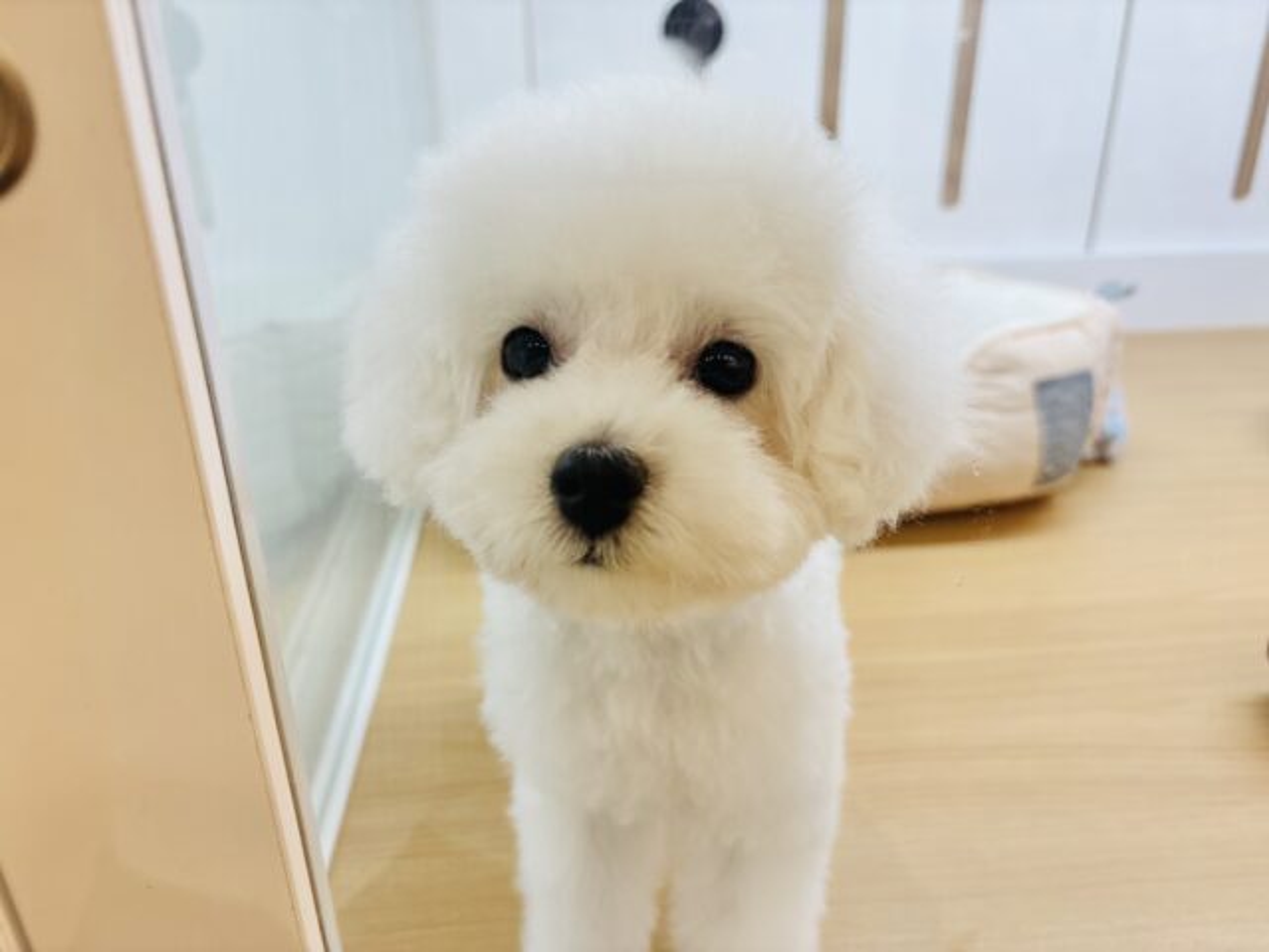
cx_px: 634
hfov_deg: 67.3
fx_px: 953
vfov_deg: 53.1
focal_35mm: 26
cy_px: 476
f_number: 1.6
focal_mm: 5.96
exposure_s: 1/100
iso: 50
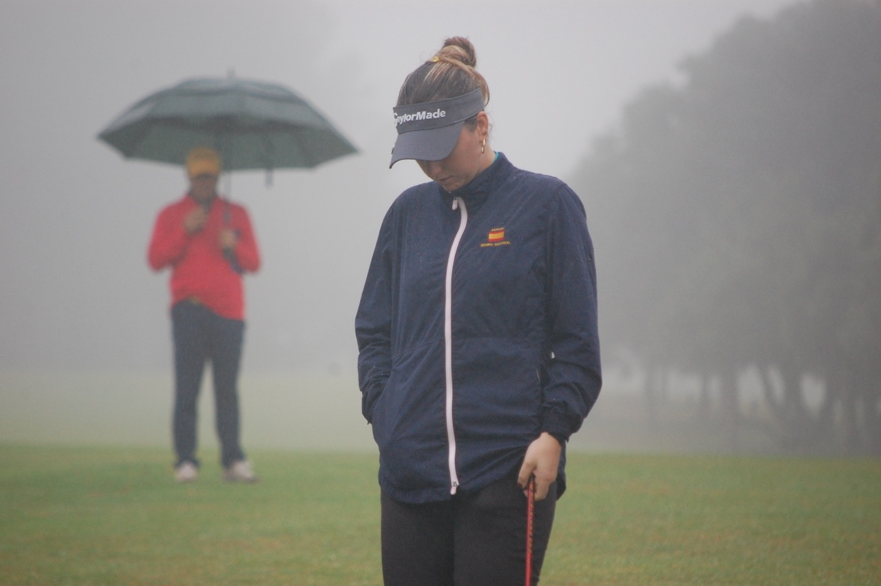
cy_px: 293
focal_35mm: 300
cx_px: 440
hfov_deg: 6.9
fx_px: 7335
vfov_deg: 4.6
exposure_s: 1/320
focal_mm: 200
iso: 800
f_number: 5.6
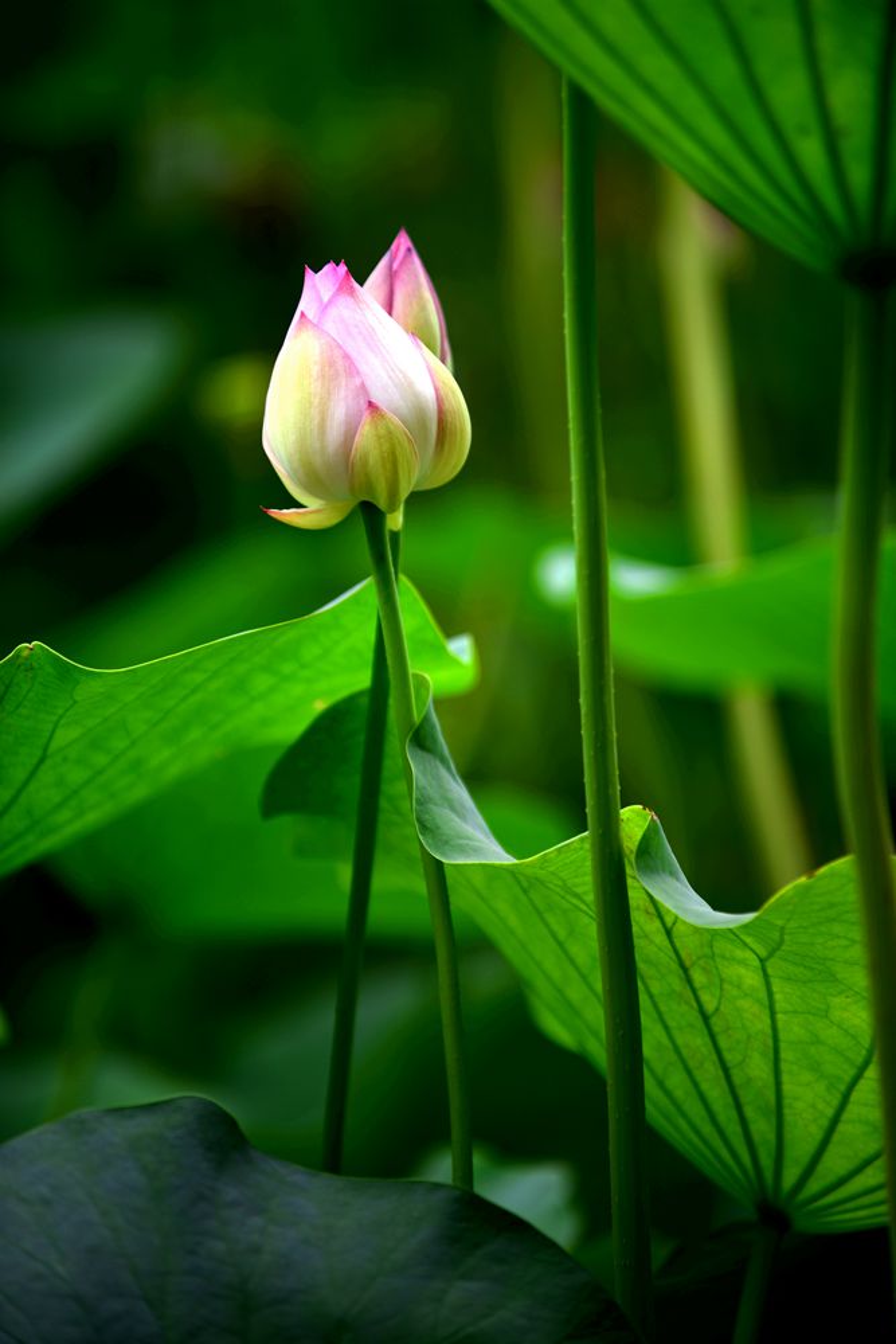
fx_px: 7463
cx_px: 448
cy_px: 672
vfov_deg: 10.3
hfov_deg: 6.9
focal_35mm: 200
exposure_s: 1/250
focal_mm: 200
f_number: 2.8
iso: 100
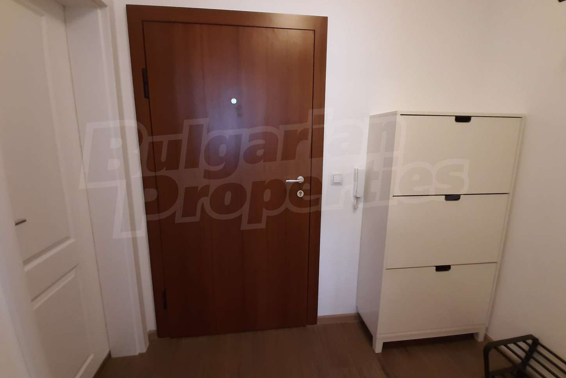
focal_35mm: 14
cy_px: 173
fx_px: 220
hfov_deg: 104.2
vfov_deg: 81.0
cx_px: 274
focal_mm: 1.42
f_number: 2.2
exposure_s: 1/25
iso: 250
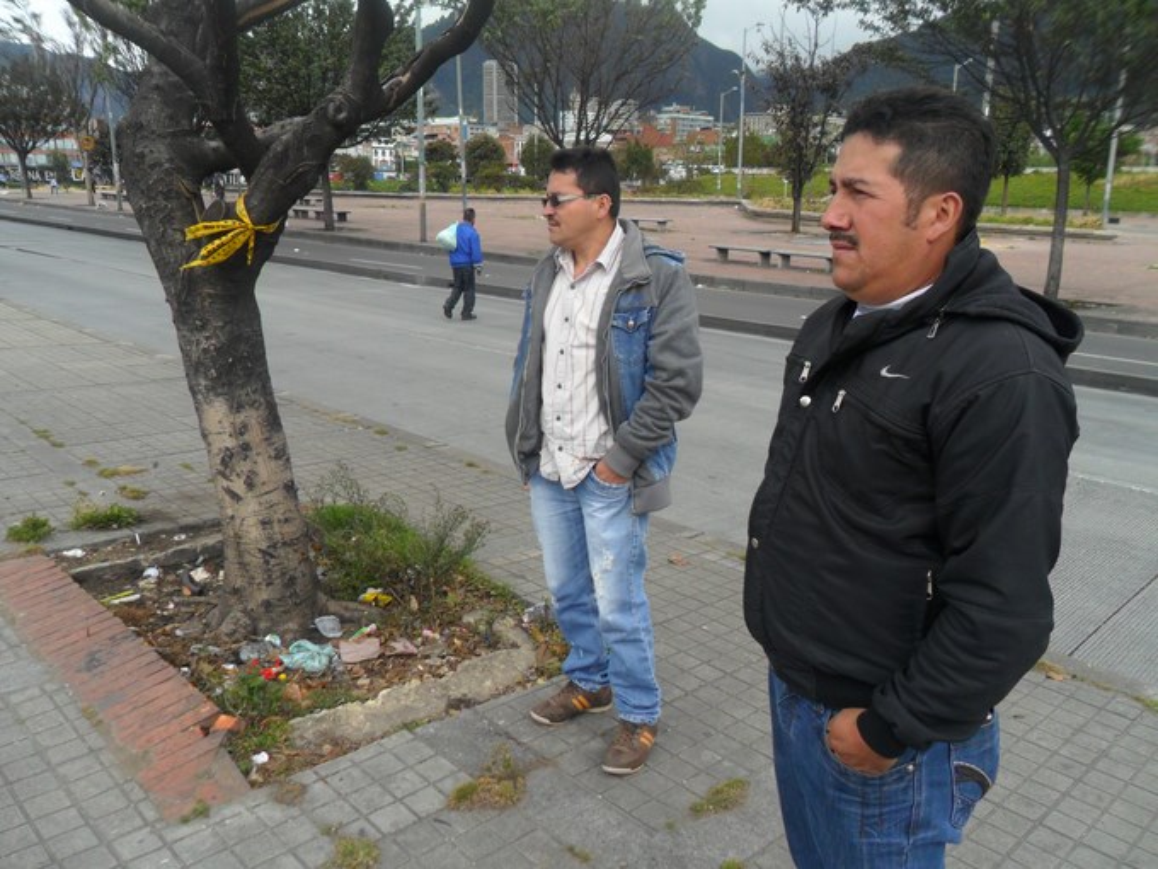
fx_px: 903
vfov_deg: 51.4
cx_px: 579
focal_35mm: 27
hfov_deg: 65.3
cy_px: 434
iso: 80
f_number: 3.5
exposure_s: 1/350
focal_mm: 4.9
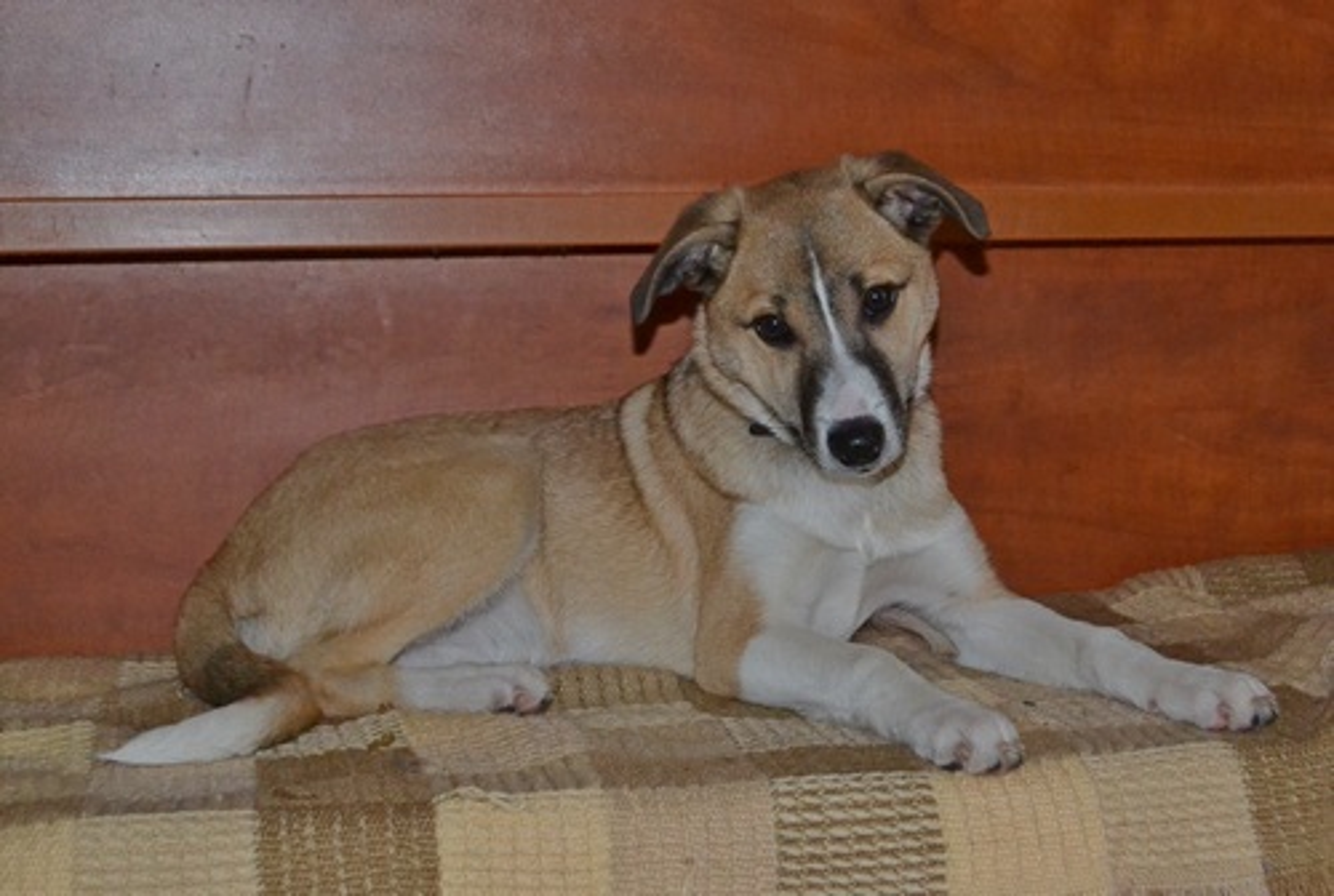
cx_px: 667
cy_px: 448
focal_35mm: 48
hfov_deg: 41.0
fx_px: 1783
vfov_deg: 28.2
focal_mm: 32
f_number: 4.8
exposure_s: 1/60
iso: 2000
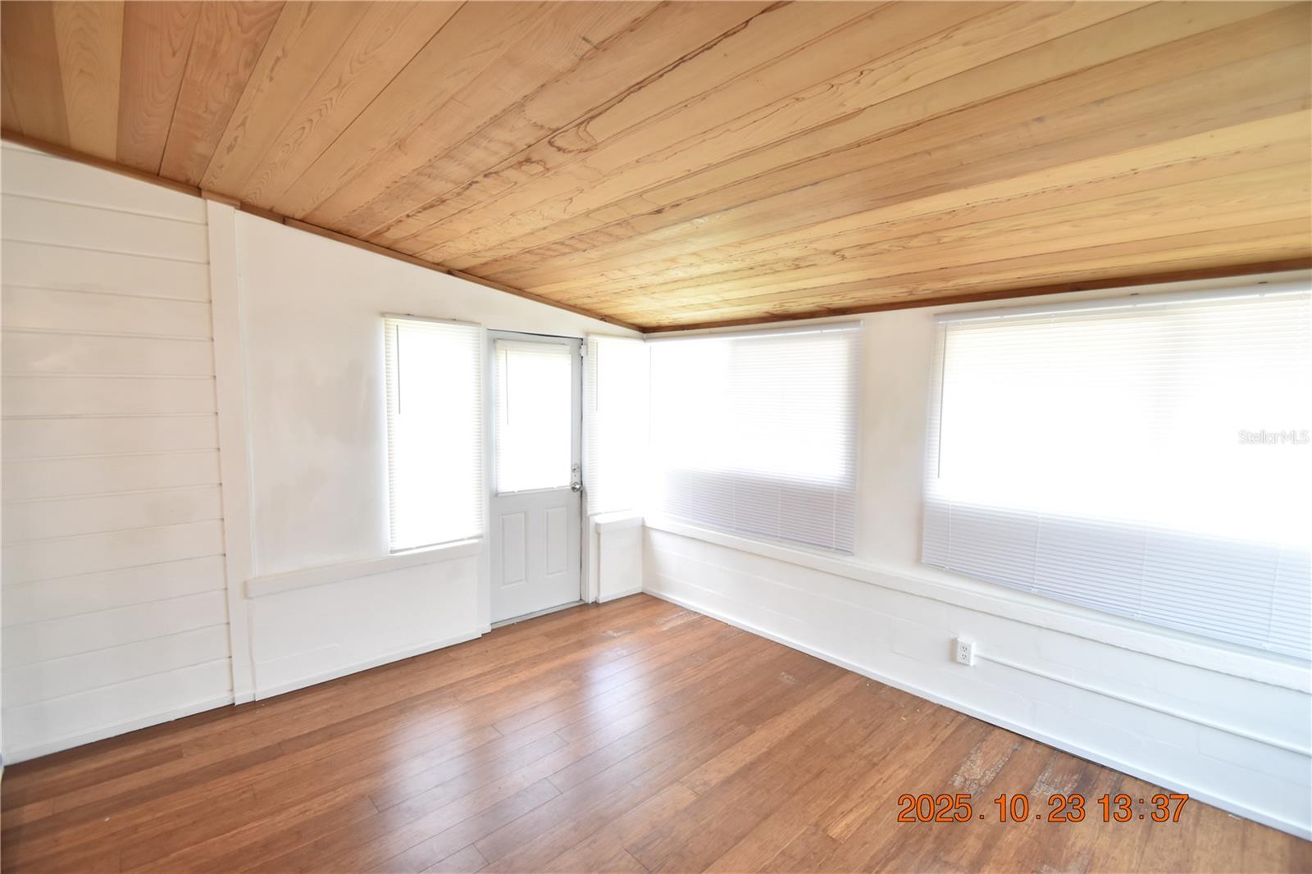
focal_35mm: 15
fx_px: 547
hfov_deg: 100.4
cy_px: 437
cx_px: 656
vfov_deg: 77.3
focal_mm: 10
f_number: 3.5
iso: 800
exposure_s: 1/60
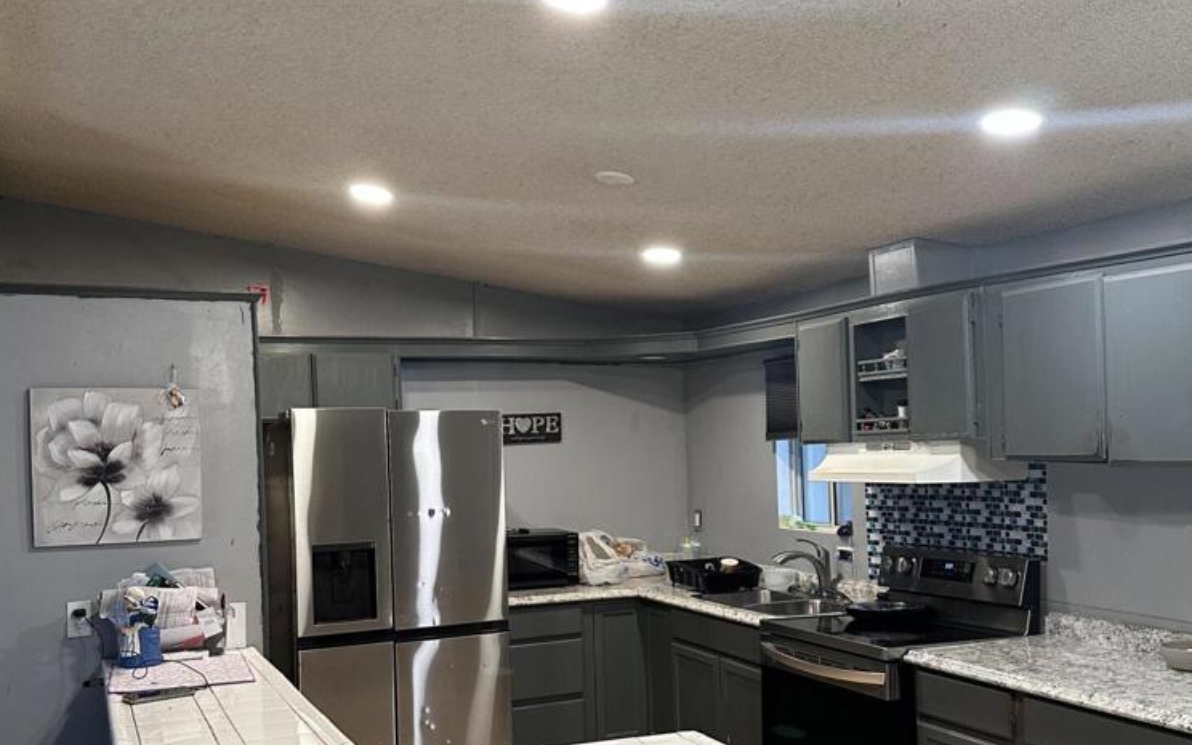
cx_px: 594
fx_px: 1137
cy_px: 458
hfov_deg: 55.3
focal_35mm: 35
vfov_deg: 36.1
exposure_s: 1/60
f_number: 1.78
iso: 400
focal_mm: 6.86
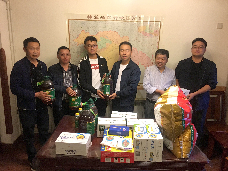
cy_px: 86
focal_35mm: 29
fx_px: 191
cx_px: 114
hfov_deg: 61.7
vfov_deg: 48.2
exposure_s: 1/10
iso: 100
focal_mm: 4.15
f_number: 2.2
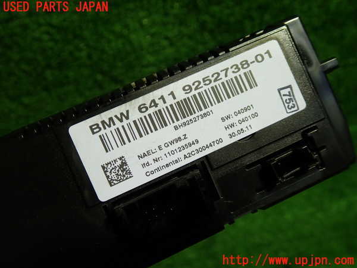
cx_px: 178
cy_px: 134
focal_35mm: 30
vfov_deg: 46.8
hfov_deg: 60.0
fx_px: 309
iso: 160
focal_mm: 5.4
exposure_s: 1/60
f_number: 2.3
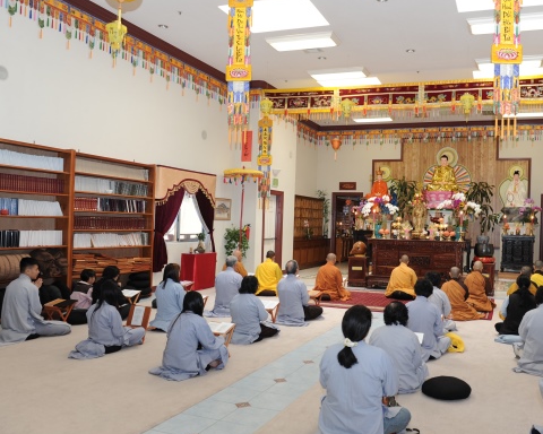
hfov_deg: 57.9
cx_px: 344
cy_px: 228
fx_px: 482
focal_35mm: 30
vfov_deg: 48.5
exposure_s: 1/40
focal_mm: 24
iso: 400
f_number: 5.6
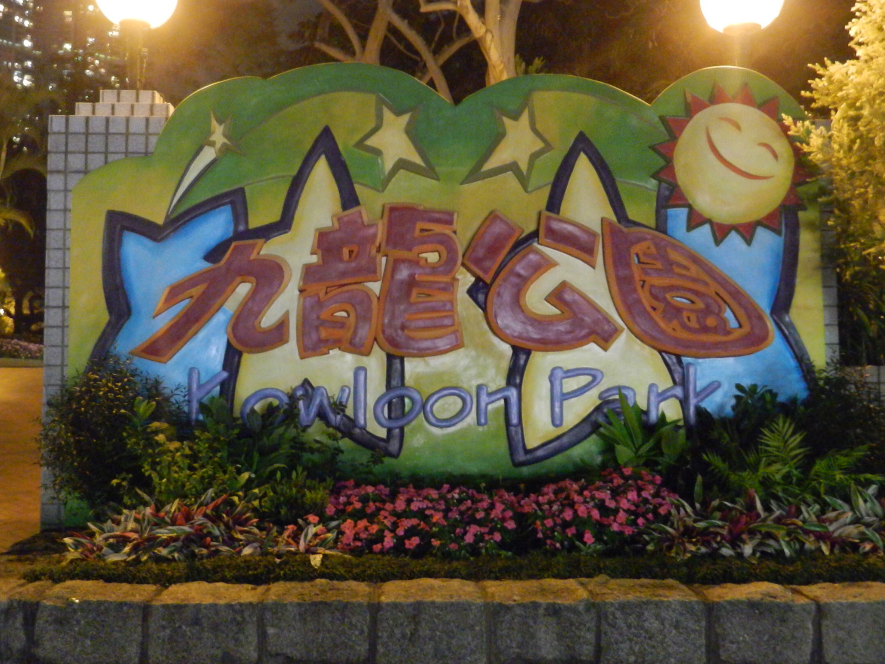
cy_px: 332
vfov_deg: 42.9
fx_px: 844
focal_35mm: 33
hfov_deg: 55.4
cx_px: 442
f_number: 3.8
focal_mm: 5.9
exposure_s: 1/10
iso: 560
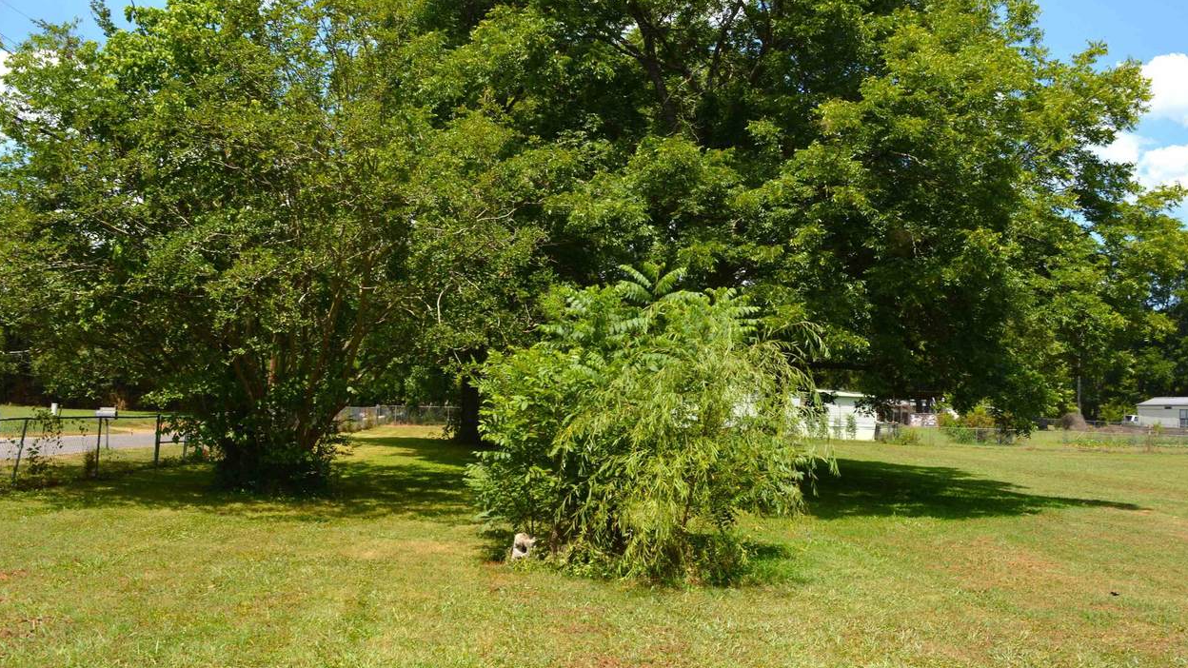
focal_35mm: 29
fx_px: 914
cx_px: 605
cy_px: 373
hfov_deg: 66.1
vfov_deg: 40.1
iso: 100
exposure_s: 1/200
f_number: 9
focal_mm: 18
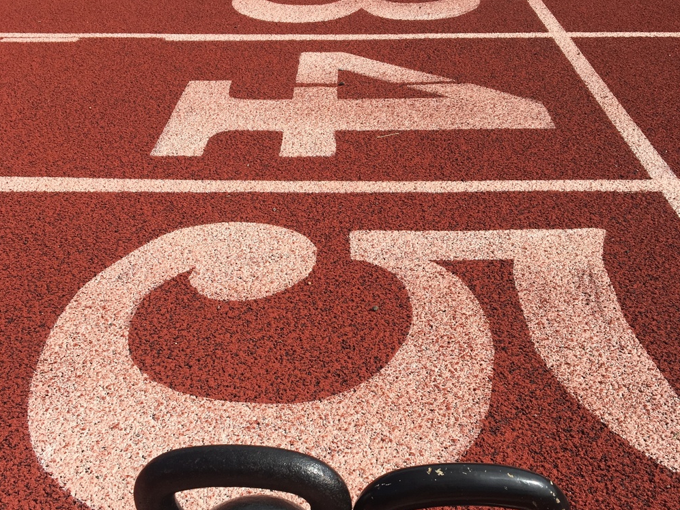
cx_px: 340
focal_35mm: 39
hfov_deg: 47.9
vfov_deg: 36.7
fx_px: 766
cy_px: 310
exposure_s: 1/1789
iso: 25
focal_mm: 4.15
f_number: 2.2
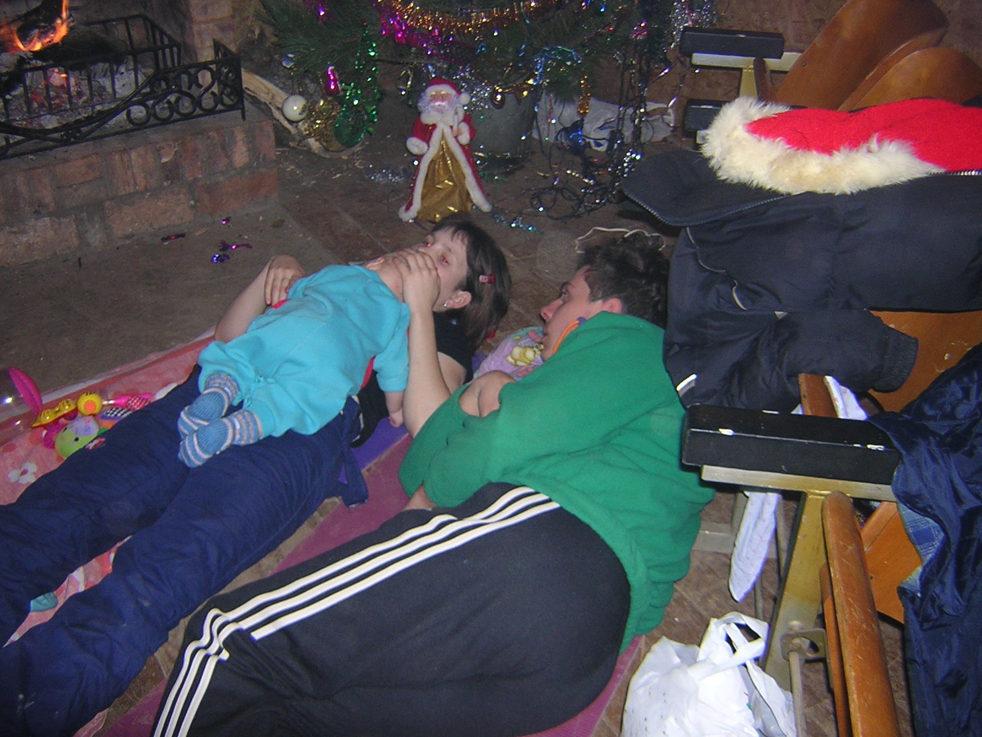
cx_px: 491
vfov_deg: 39.7
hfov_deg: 51.4
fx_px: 1021
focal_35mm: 36
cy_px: 368
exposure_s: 1/60.1
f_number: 2.6
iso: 167
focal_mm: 4.7
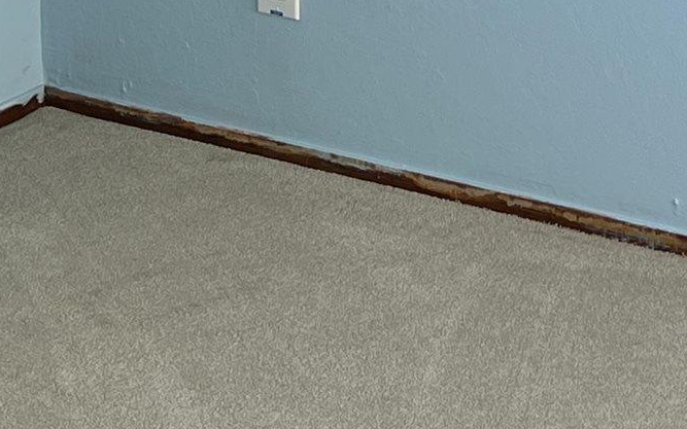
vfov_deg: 9.4
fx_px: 2378
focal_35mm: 127
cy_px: -547
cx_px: 573
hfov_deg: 16.3
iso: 32
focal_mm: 5.7
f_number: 1.5
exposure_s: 1/144
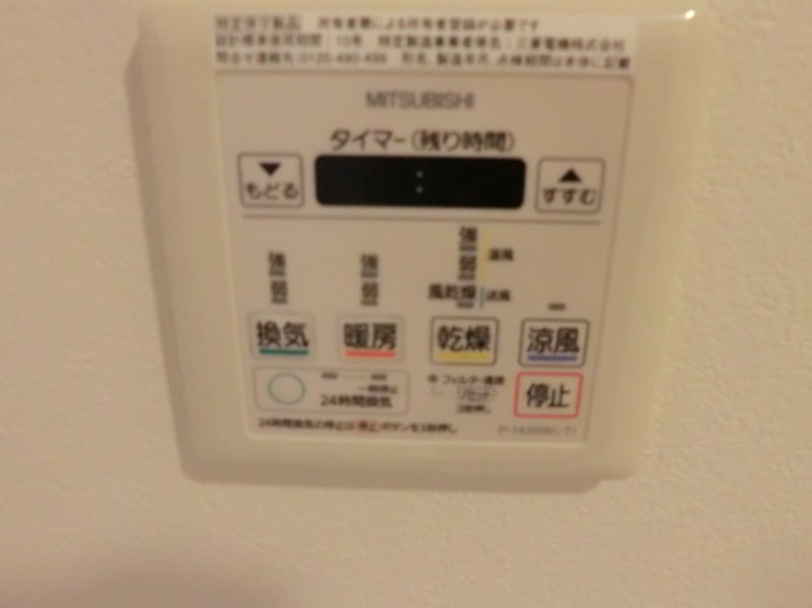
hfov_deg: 61.7
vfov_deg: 48.2
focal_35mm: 29
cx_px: 400
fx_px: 680
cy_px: 288
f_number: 3.2
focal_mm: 4.3
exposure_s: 1/60
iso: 640
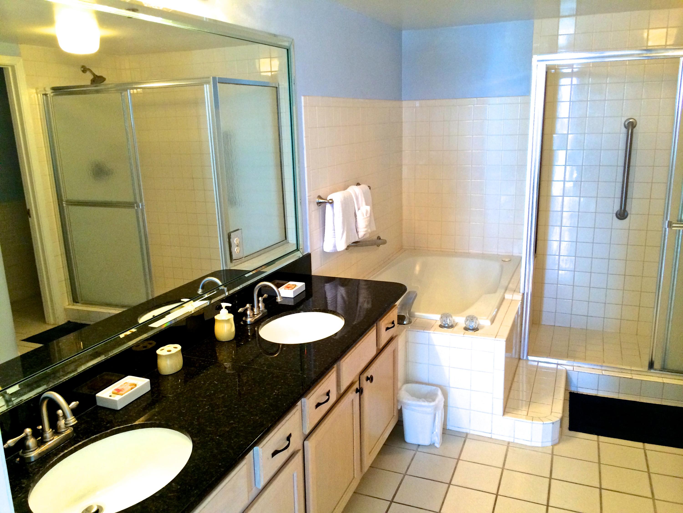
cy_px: 256
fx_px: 592
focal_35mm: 30
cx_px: 342
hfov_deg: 60.0
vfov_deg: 46.8
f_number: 2.2
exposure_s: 1/30
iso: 160
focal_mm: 4.12
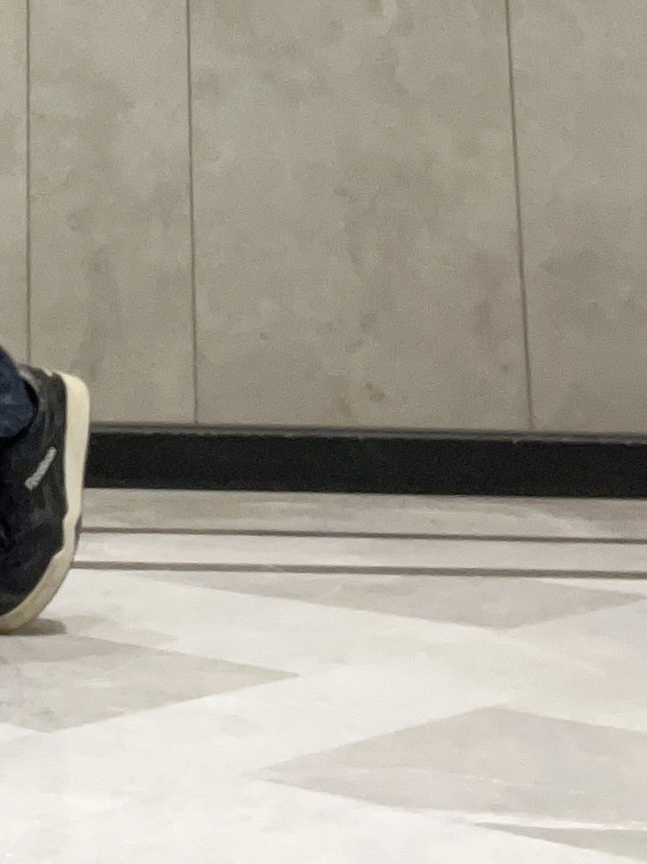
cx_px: -119
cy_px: -243
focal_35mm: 84
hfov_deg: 16.8
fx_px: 2094
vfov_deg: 21.2
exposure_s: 1/50
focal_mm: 2.71
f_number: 2.2
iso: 320
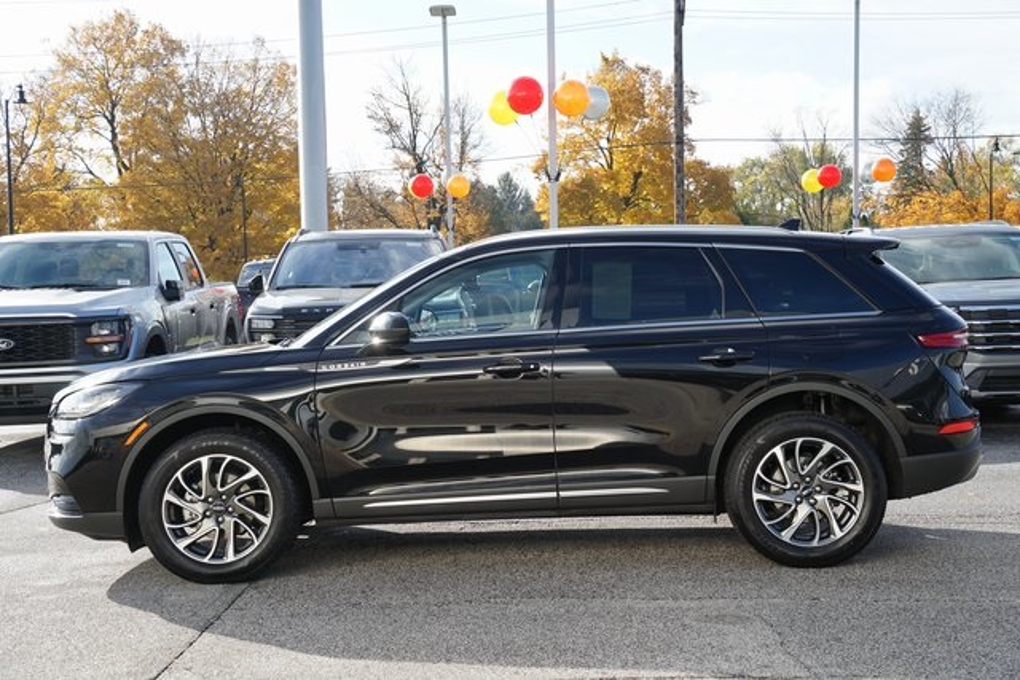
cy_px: 340
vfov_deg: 25.5
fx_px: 1502
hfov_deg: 37.5
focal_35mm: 53
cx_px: 510
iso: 100
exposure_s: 1/100
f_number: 9
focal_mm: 53
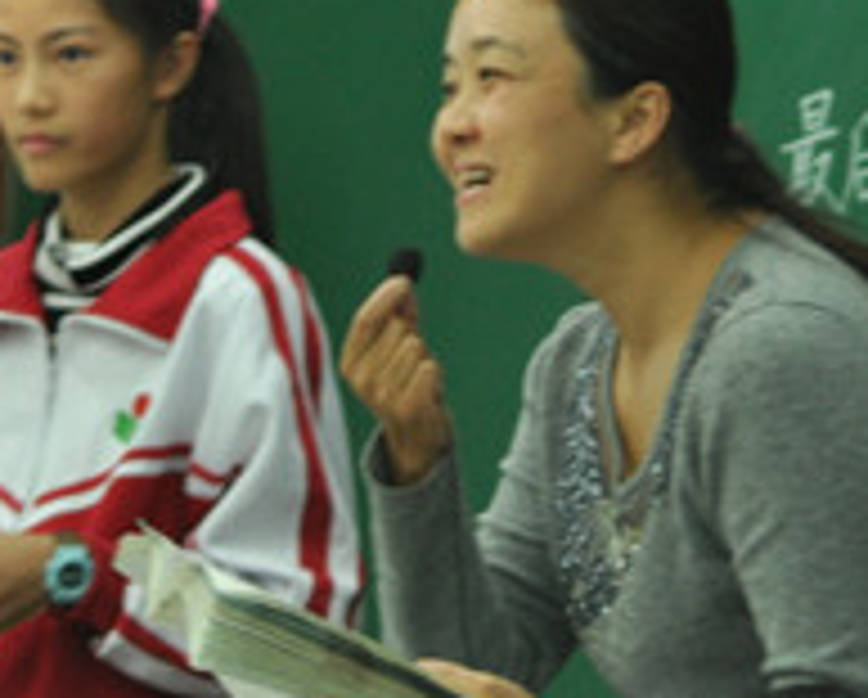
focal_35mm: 300
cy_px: 169
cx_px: 486
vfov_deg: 5.2
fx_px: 7719
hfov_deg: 6.4
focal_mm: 70
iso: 800
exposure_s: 1/50
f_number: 4
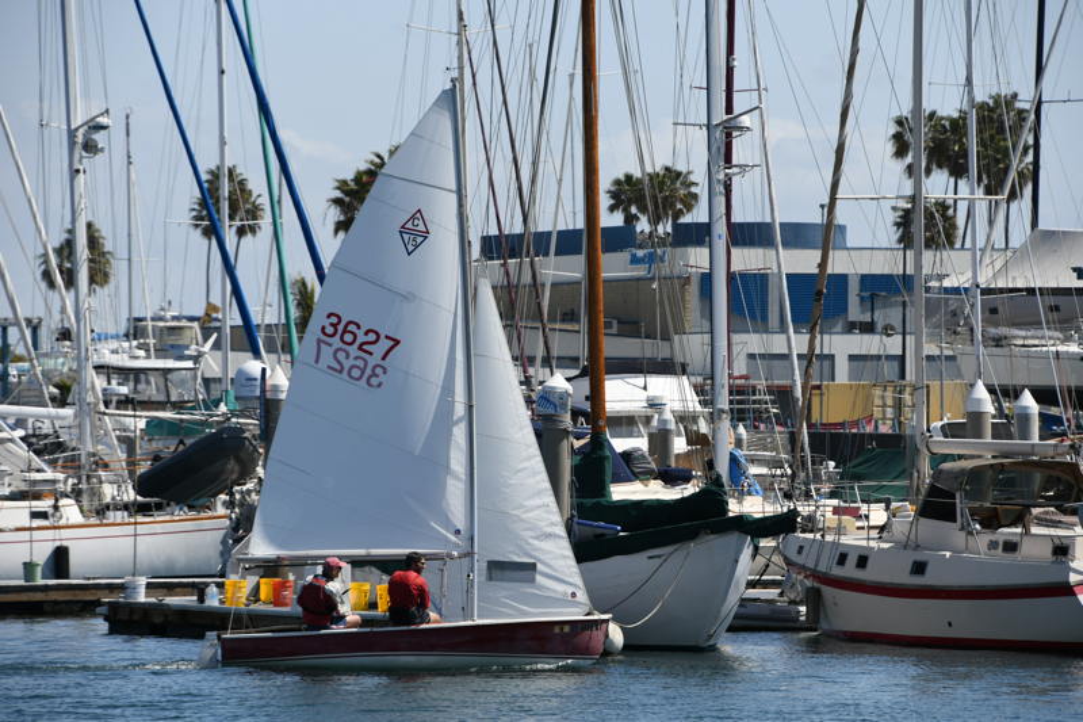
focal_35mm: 217
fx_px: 6526
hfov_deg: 9.5
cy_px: 361
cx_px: 542
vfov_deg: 6.3
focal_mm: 145
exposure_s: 1/400
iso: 200
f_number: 9
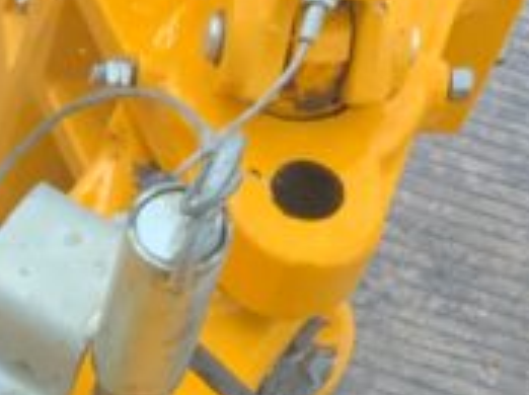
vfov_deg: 8.4
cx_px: -374
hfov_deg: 10.9
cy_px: 681
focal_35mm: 171
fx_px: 2610
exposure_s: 1/122
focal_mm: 3
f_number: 1.8
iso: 16
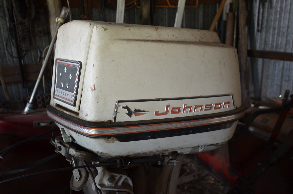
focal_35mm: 33
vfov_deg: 39.8
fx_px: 268
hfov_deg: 57.3
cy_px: 97
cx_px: 146
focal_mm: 22
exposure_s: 1/60
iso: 720
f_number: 4.5
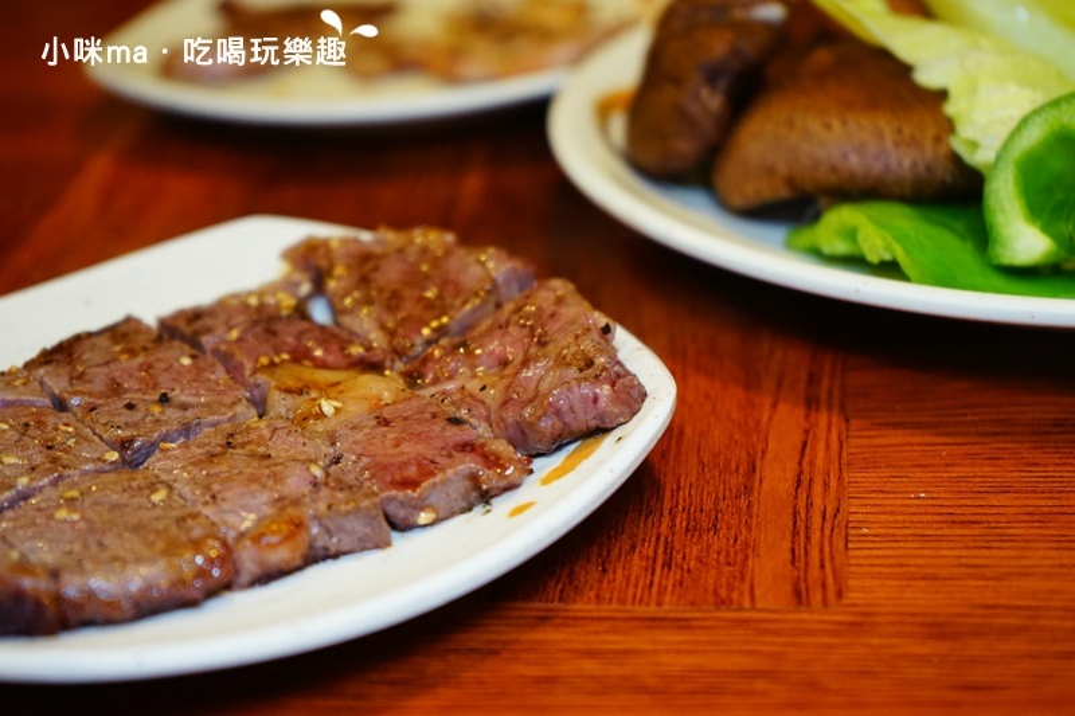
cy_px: 358
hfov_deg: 28.8
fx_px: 2090
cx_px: 538
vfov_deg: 19.4
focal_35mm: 70
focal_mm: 70
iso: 2500
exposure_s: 1/80
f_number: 5.6
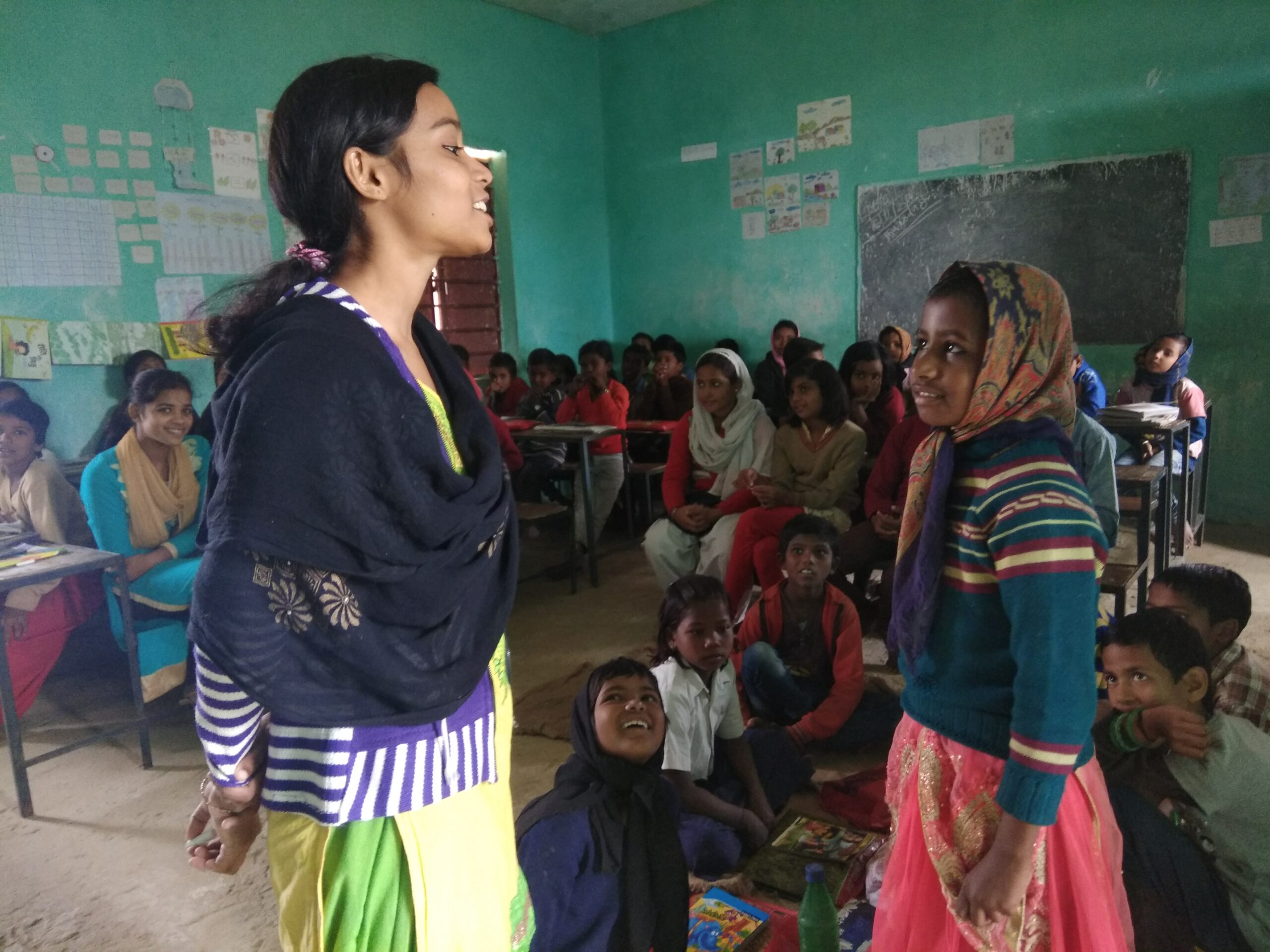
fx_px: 770
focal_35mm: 21
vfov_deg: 63.4
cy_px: 476
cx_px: 635
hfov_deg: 79.0
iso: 500
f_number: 2
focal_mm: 3.57
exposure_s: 1/25
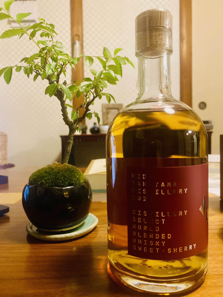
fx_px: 223
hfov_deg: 53.1
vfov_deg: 67.3
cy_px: 148
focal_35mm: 26
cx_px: 112
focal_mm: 4.25
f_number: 1.8
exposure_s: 1/30
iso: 800
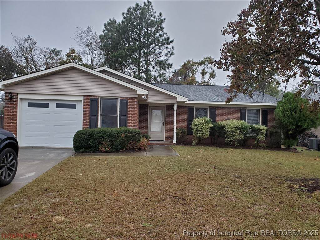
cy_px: 120
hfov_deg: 67.3
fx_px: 240
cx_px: 160
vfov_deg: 53.1
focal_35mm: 26
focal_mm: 4.3
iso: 160
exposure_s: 1/95
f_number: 2.4
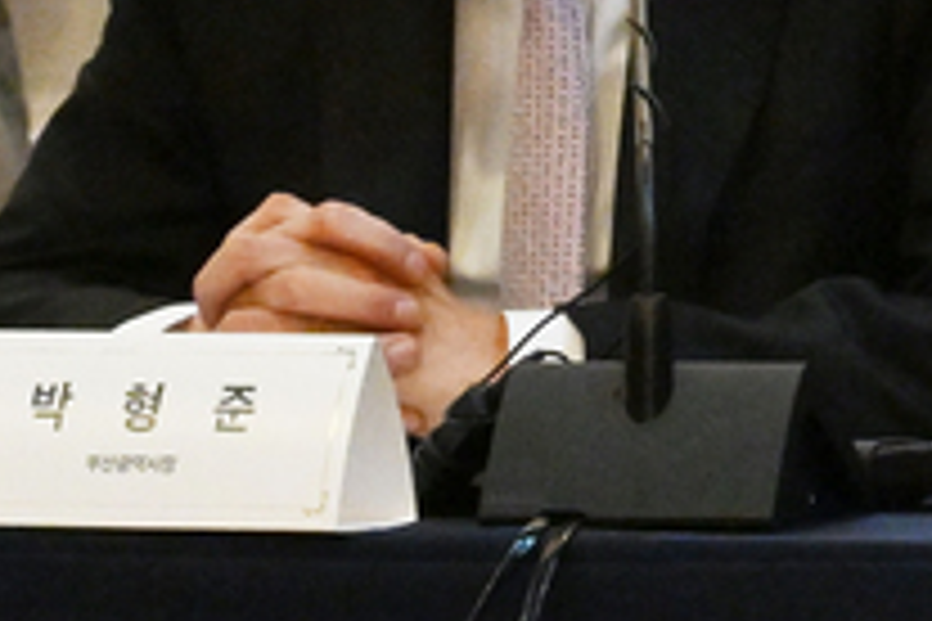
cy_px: -353
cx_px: 2229
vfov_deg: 3.5
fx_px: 9992
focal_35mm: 386
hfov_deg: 5.2
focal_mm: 57
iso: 4000
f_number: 8
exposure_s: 1/250
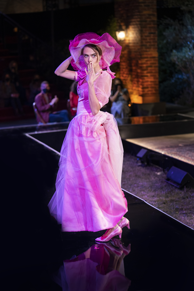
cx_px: 97
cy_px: 146
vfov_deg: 24.8
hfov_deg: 16.7
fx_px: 663
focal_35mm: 82
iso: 3200
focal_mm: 82
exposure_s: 1/250
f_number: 2.8
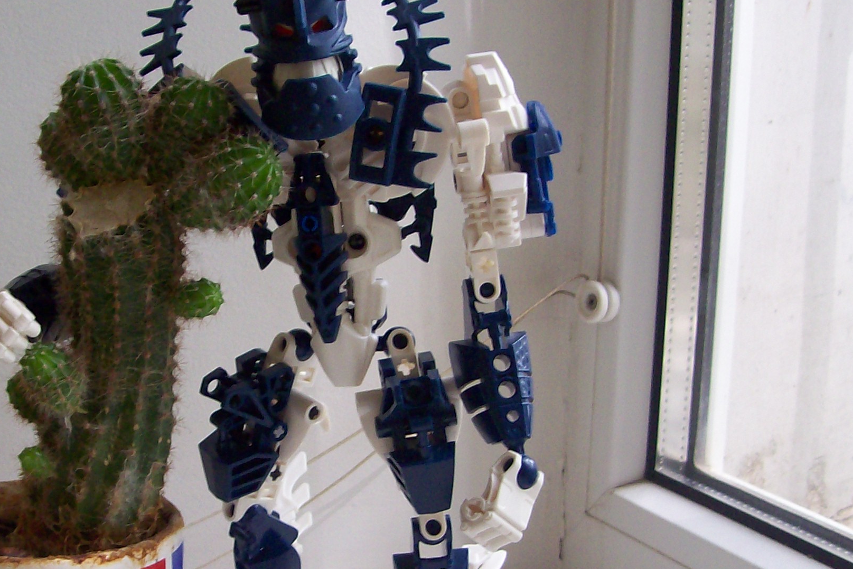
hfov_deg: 30.1
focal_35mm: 66
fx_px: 1564
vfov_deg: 20.6
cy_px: 370
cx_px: 239
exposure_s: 1/55.3
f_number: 2.7
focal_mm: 6
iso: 80
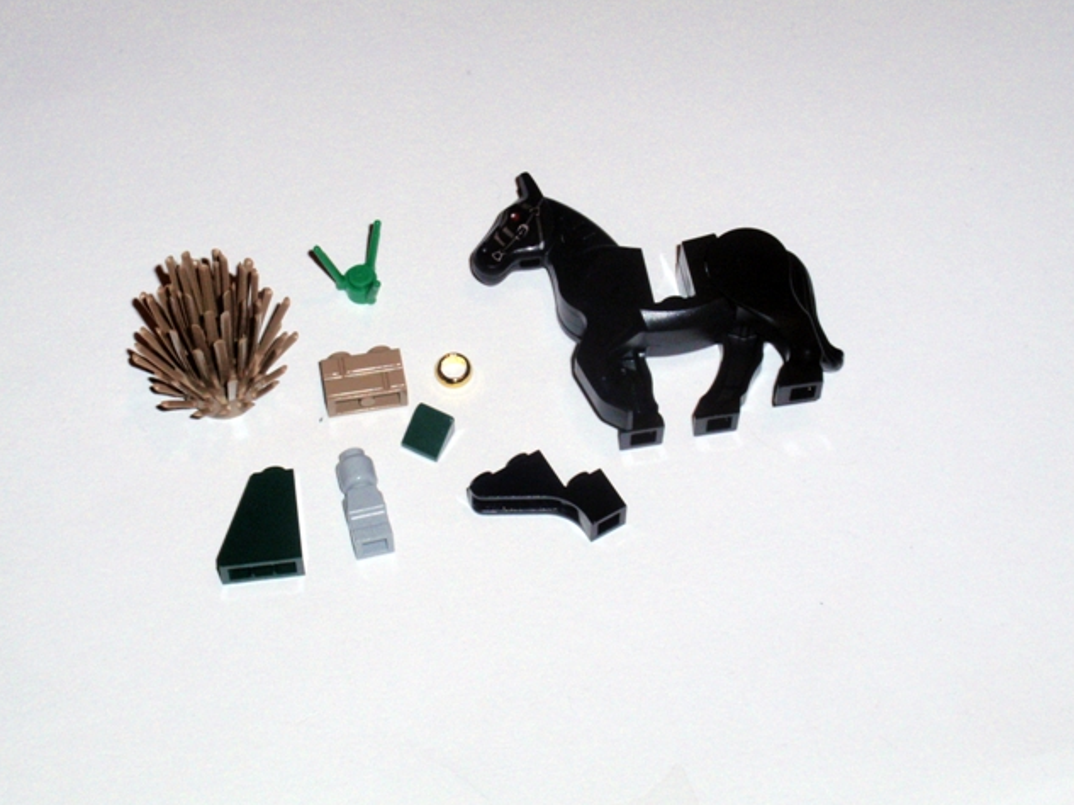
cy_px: 404
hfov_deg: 22.8
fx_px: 2667
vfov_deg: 17.1
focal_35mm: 86
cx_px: 536
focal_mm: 15.02
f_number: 5.1
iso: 200
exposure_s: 1/100
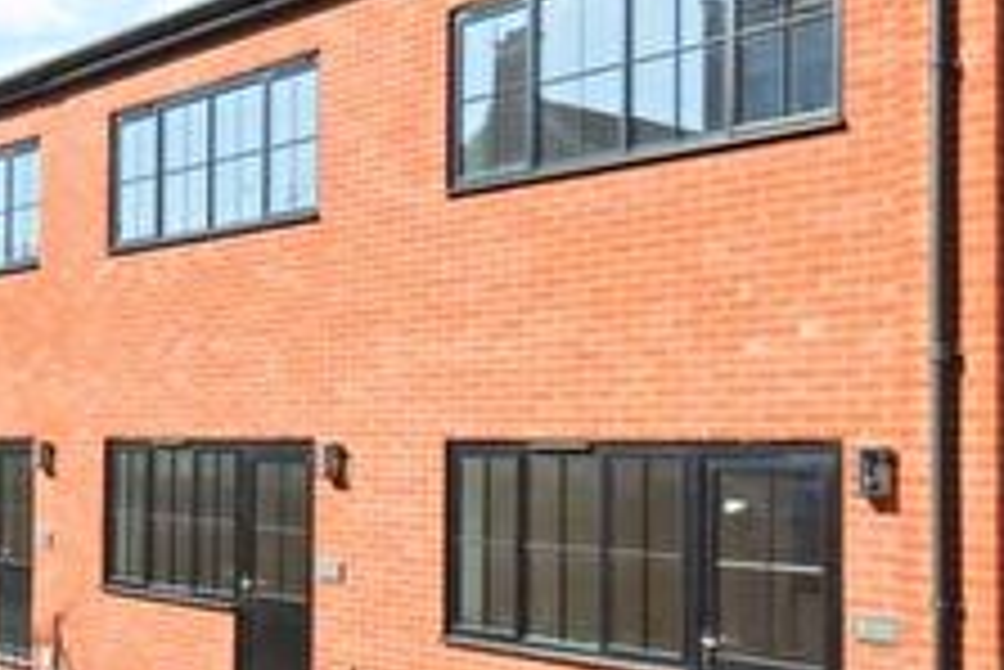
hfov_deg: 41.3
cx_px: 329
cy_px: 254
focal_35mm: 47
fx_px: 1312
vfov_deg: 28.6
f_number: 10
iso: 640
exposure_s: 1/800
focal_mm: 15
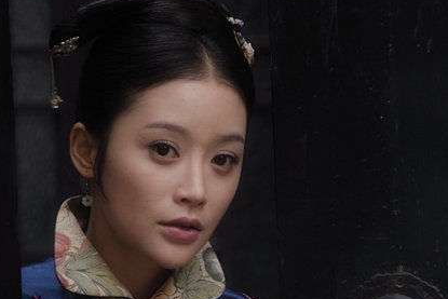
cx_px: 200
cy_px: 274
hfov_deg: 4.7
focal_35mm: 434
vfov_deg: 3.2
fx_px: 5402
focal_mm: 150
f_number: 5.6
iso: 200
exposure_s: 1/100
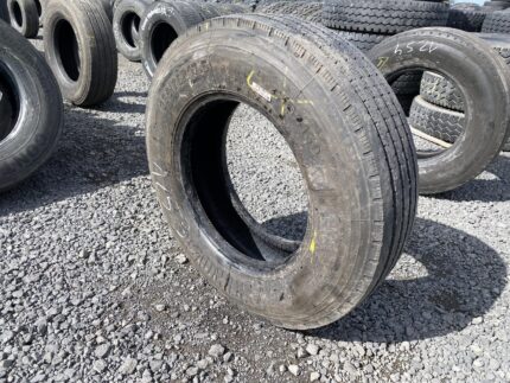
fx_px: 383
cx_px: 255
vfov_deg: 53.1
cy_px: 192
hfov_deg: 67.3
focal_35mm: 26
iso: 32
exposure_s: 1/1330
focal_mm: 4.25
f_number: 1.8
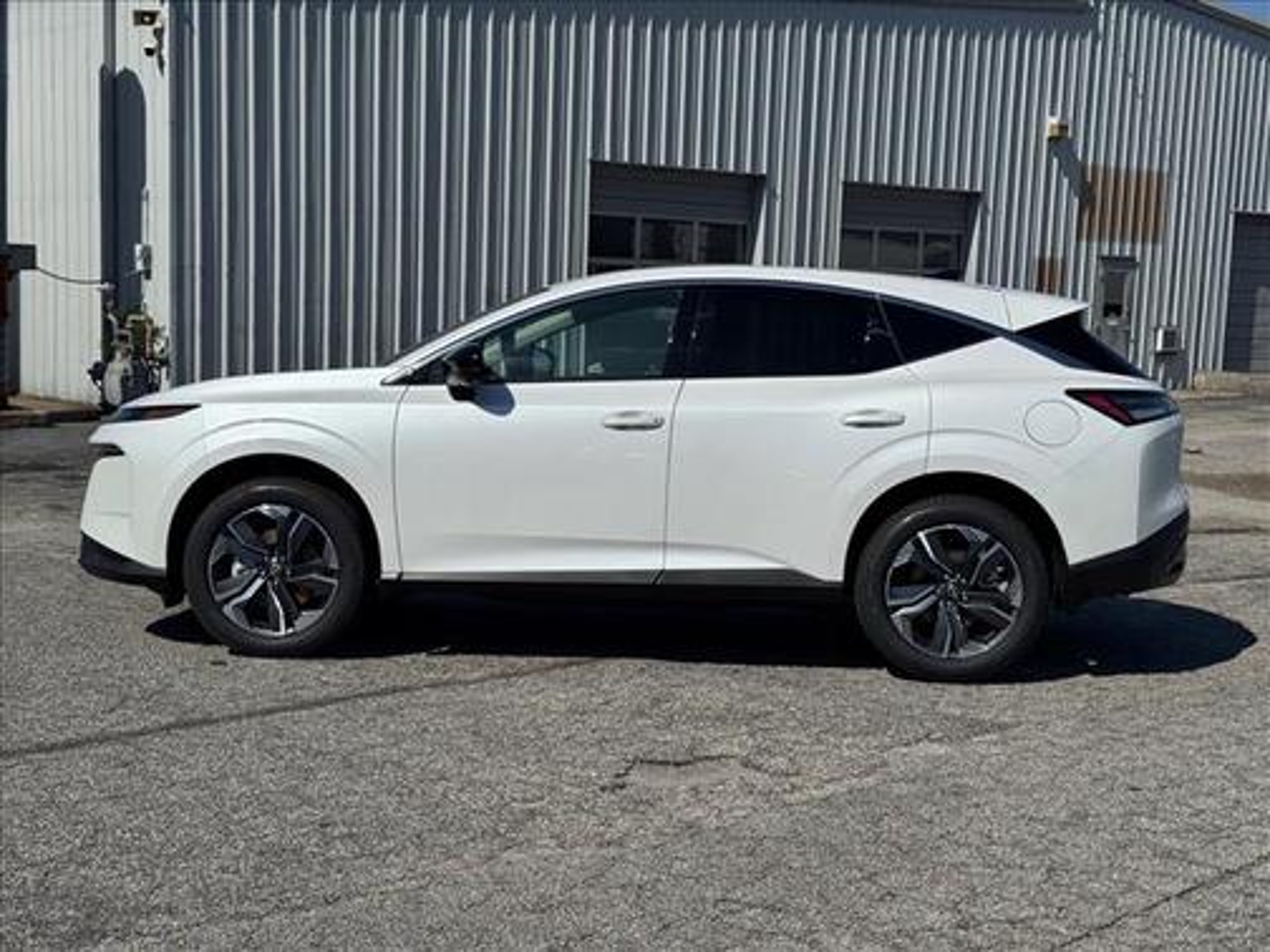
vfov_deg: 30.3
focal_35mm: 48
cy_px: 476
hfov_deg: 39.7
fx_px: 1761
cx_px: 635
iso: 80
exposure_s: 1/15385
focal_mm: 6.76
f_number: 1.78
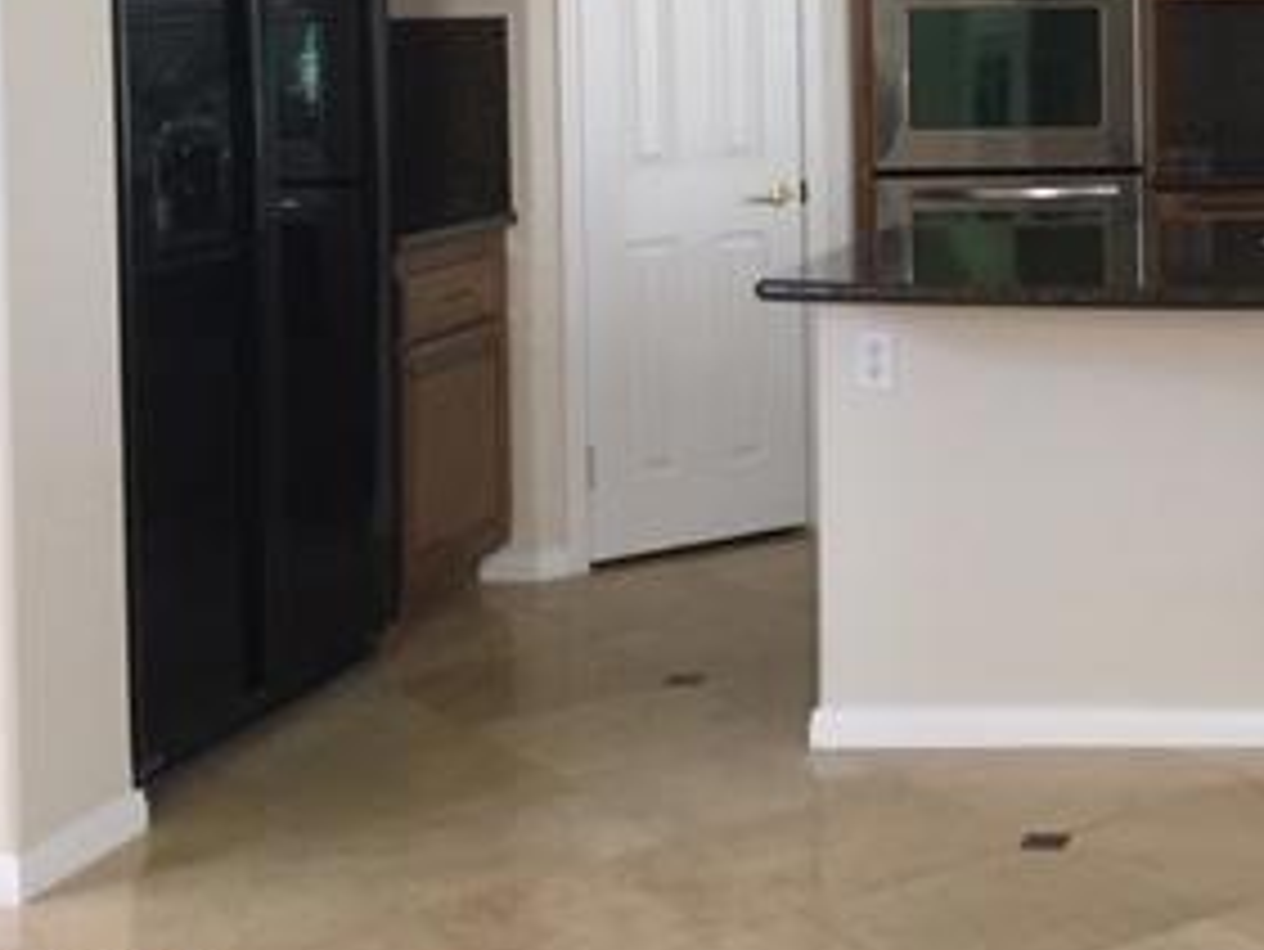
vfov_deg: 21.5
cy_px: 14
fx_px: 2411
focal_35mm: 66
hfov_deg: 27.2
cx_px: 1345
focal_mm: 4.15
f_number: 2.2
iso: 100
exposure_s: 1/30
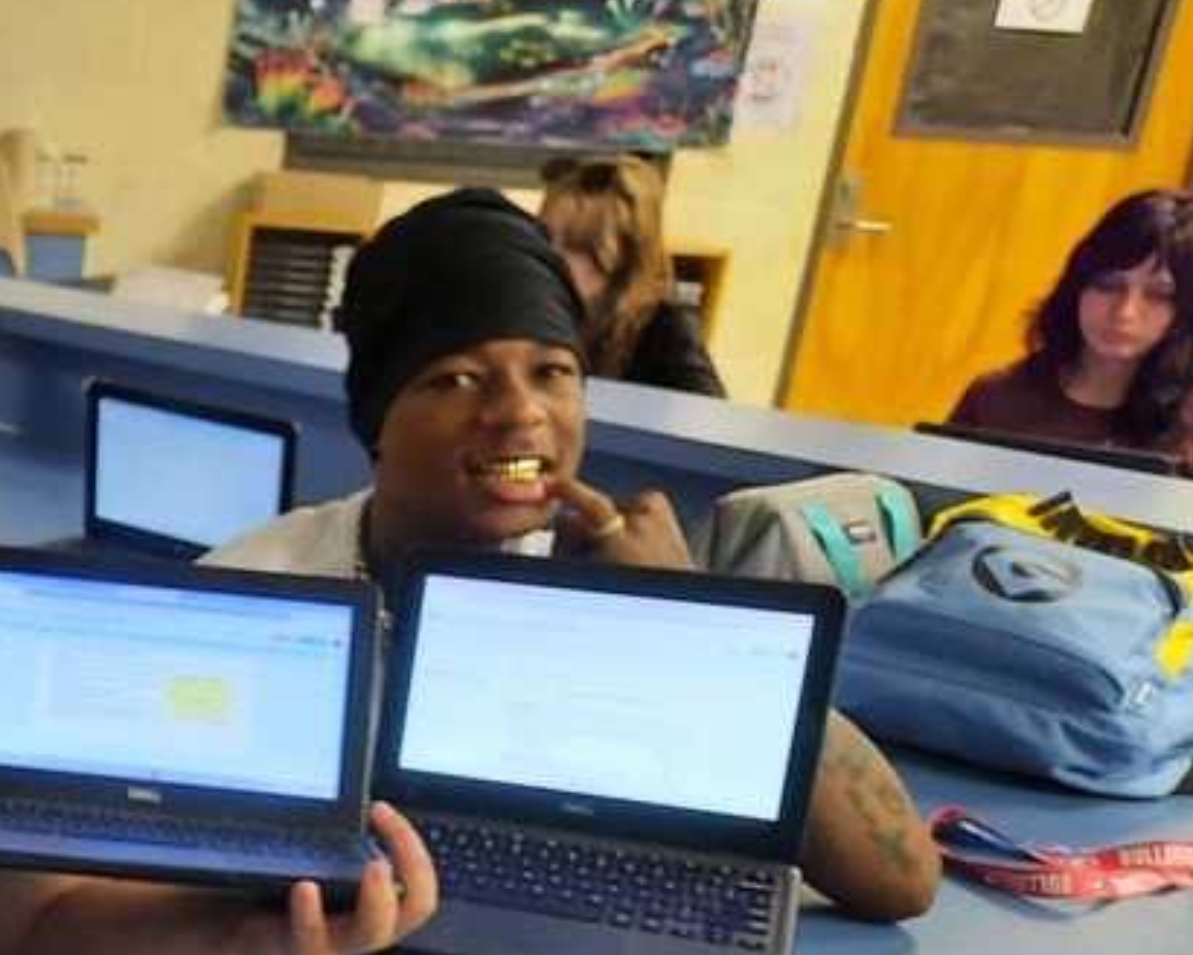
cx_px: -291
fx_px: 2154
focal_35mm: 61
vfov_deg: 24.3
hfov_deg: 26.9
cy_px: 841
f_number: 2
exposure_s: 1/24
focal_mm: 4.6
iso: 400
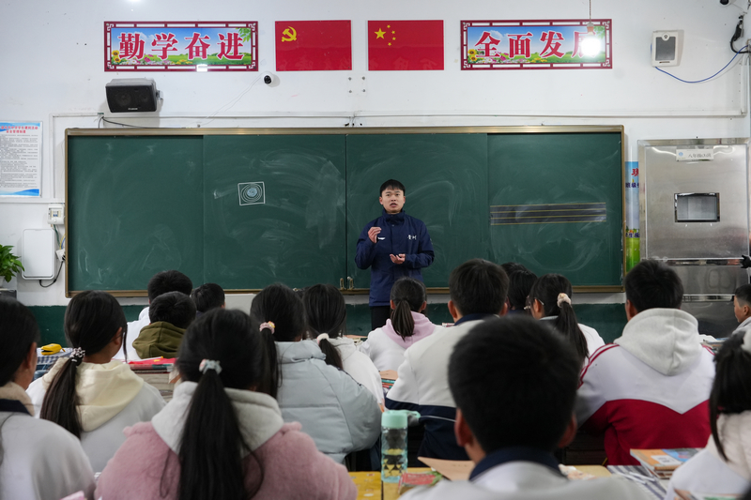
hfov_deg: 44.5
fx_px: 918
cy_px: 250
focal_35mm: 44
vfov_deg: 30.5
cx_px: 376
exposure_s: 1/80
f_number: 5.6
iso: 2500
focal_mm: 44
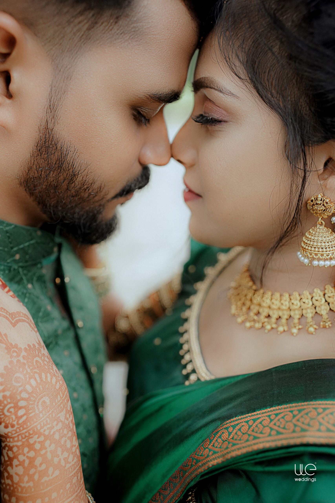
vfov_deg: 54.4
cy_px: 252
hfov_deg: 37.9
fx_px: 488
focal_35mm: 35
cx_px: 168
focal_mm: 35
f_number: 2.8
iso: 2000
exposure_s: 1/2000
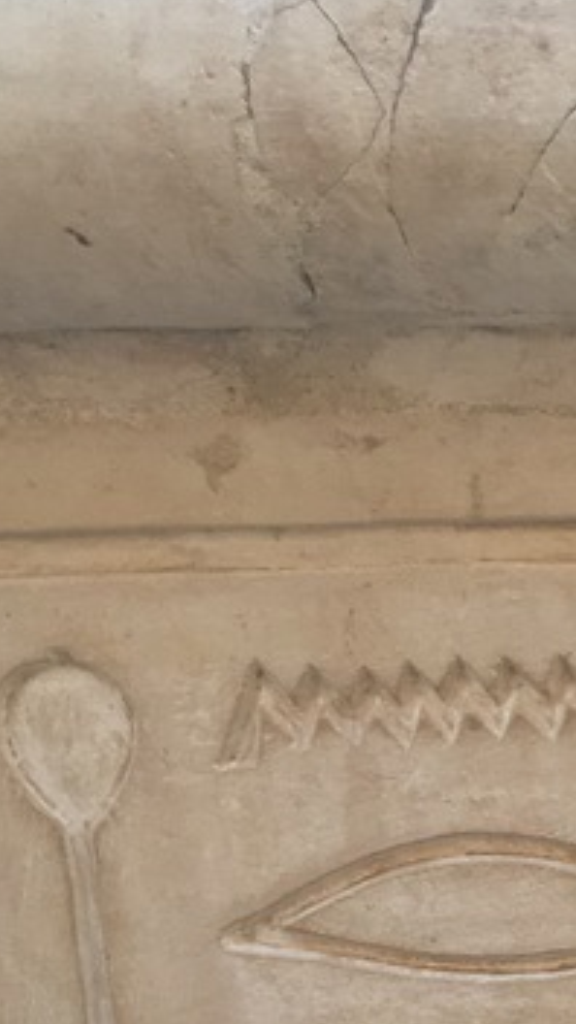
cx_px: 1292
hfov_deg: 10.9
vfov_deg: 21.6
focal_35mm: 97
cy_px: 879
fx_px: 2634
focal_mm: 4.15
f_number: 2.2
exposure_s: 1/316
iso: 25
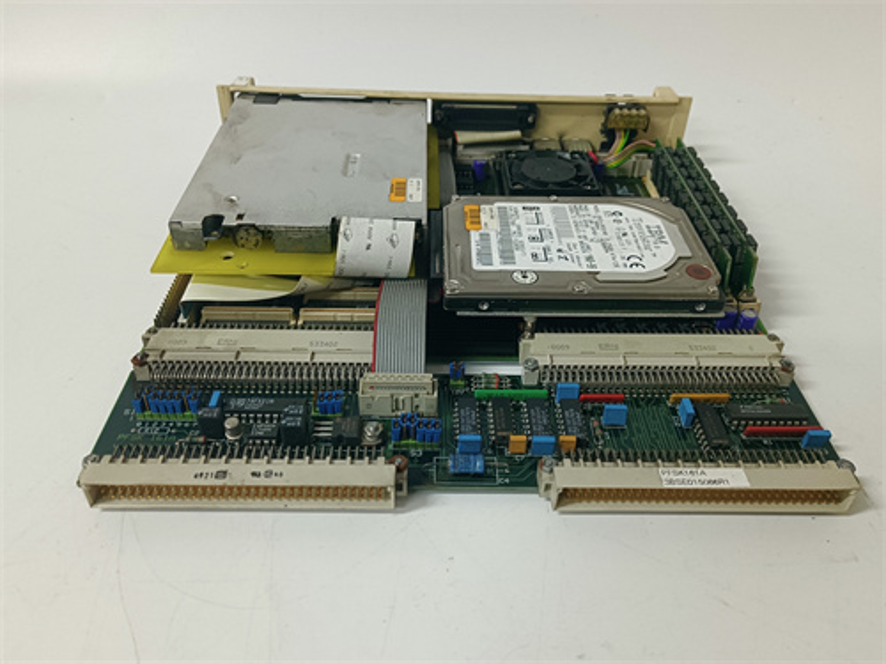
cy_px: 332
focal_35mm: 27
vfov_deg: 51.4
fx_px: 691
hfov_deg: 65.3
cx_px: 443
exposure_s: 1/50
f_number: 1.9
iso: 884
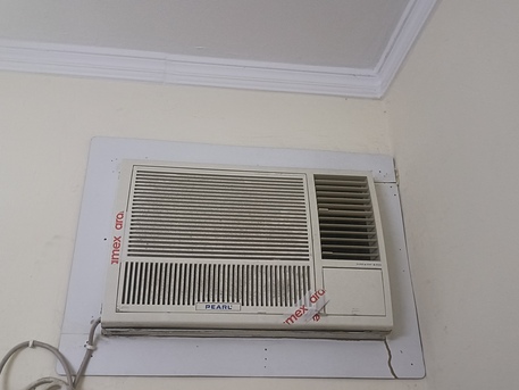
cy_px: 195
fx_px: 540
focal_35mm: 36
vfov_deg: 39.7
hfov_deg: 51.3
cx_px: 260
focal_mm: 4.7
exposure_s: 1/25
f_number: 1.7
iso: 1600
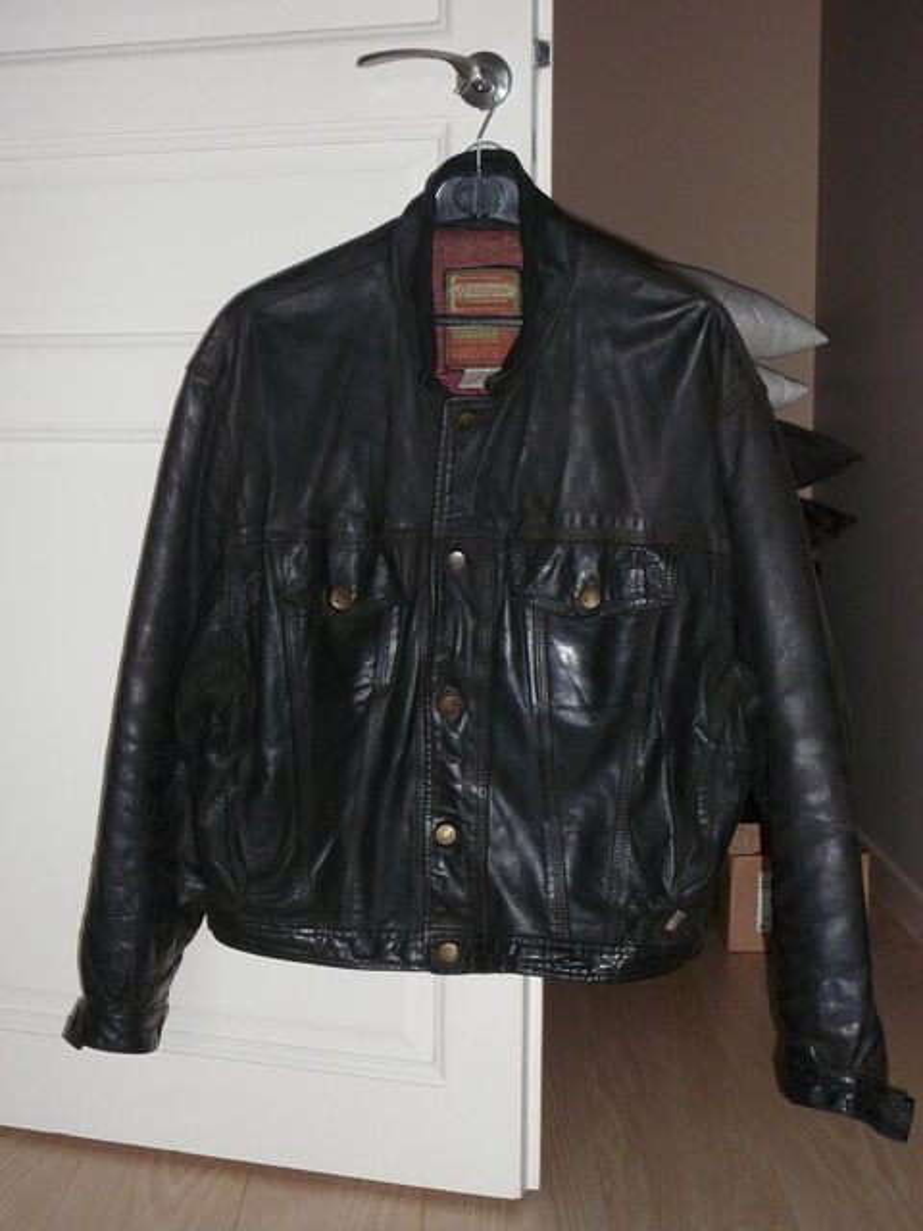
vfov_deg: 38.9
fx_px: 1742
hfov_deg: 29.7
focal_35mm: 49
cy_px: 616
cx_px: 462
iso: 125
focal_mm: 7.3
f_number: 3.4
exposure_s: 1/30
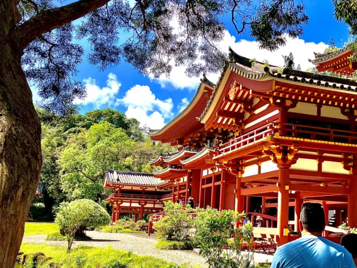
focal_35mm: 45
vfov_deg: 32.1
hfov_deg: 41.2
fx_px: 464
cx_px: 255
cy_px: 153
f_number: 1.8
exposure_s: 1/585
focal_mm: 3.99
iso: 32
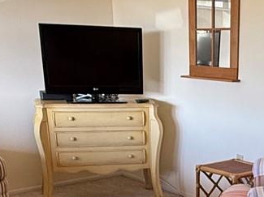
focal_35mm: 69
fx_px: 526
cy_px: 289
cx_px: 223
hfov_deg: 27.4
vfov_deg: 18.9
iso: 200
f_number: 2.2
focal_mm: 2.22
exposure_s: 1/60
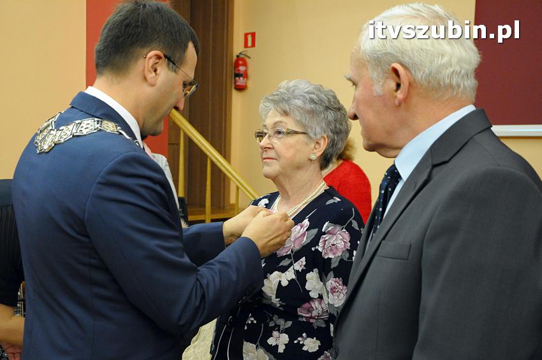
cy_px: 180
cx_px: 271
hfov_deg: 37.9
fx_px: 790
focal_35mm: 52
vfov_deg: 25.7
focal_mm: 35
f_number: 5.6
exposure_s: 1/80
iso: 2500
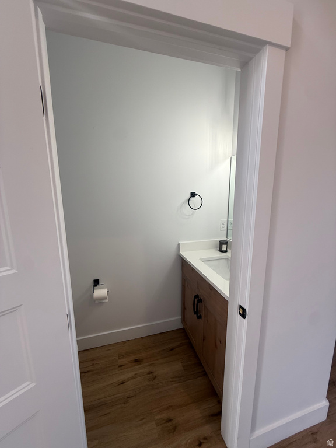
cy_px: 224
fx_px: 181
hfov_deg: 85.7
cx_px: 168
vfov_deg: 102.1
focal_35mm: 14
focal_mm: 2.22
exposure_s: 1/120
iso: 64
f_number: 2.2
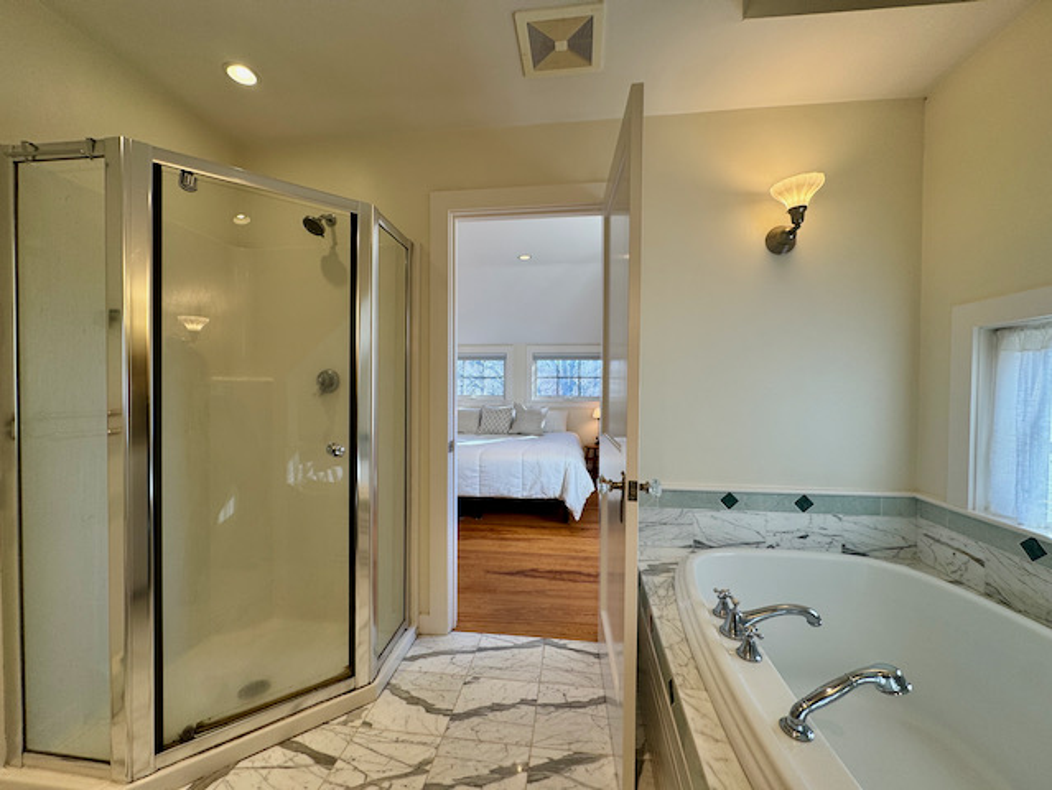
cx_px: 526
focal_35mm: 14
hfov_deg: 102.0
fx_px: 426
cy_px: 395
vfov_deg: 85.7
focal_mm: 2.22
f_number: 2.2
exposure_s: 1/120
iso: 50
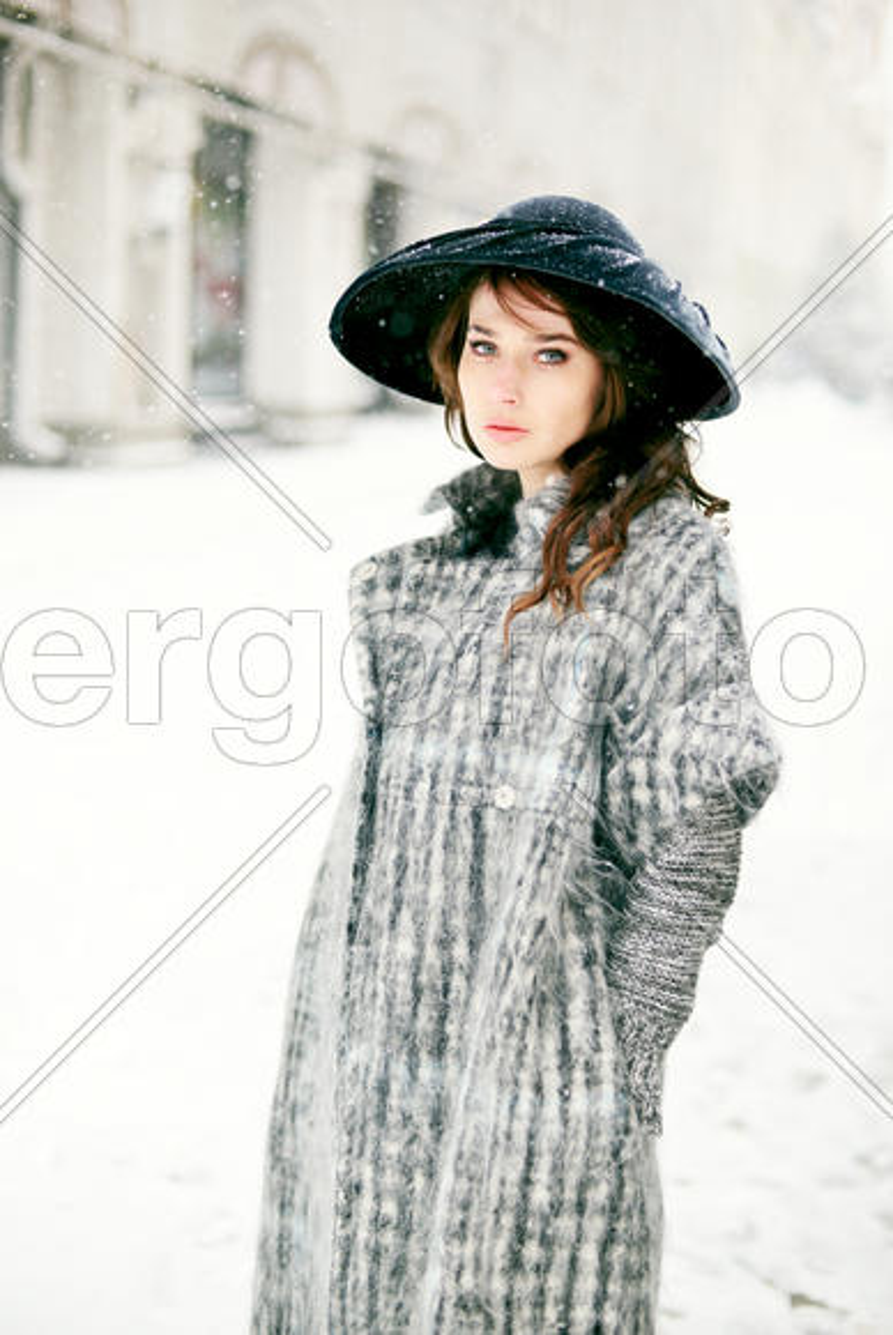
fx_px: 1856
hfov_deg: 27.1
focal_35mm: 50
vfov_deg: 39.6
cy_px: 668
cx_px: 446
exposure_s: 1/640
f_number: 2.2
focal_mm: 50
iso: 400
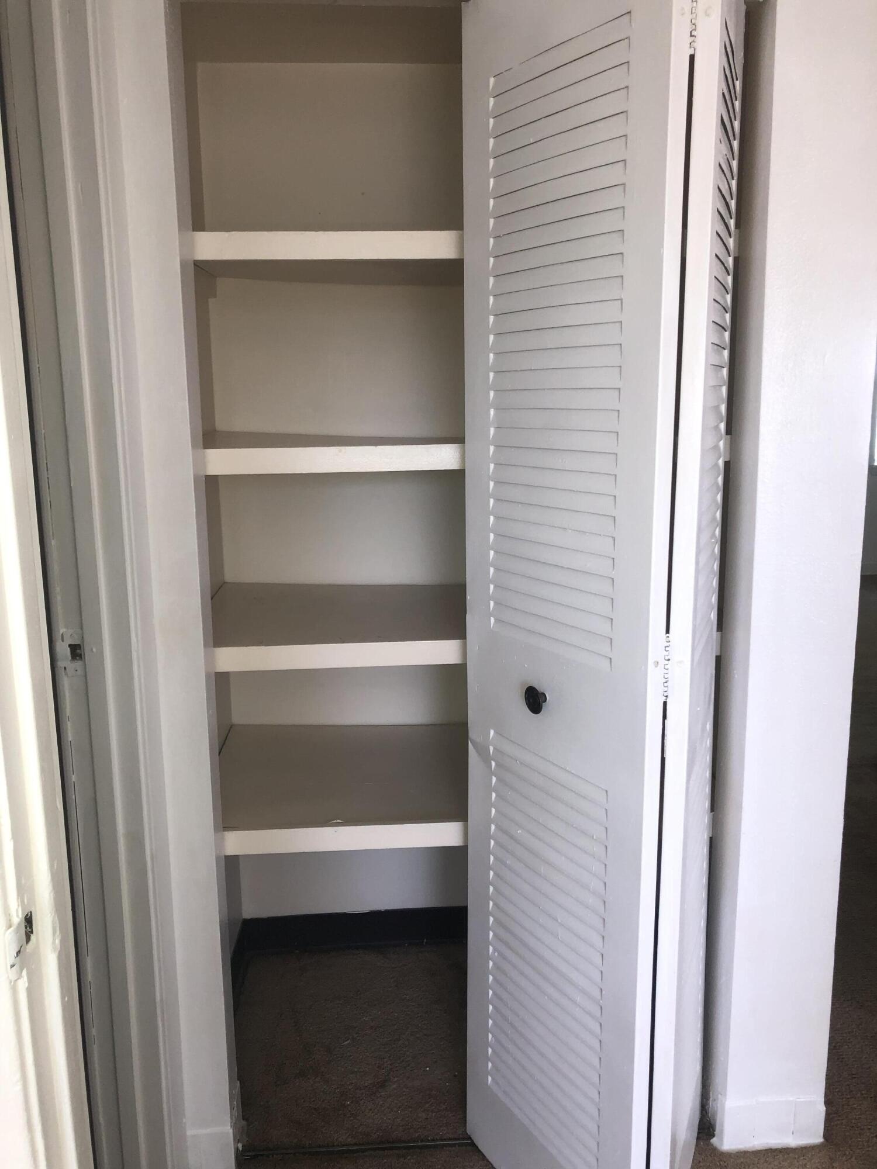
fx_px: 946
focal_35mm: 28
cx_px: 438
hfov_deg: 49.7
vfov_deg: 63.4
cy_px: 584
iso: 40
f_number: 1.8
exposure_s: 1/120
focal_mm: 3.99
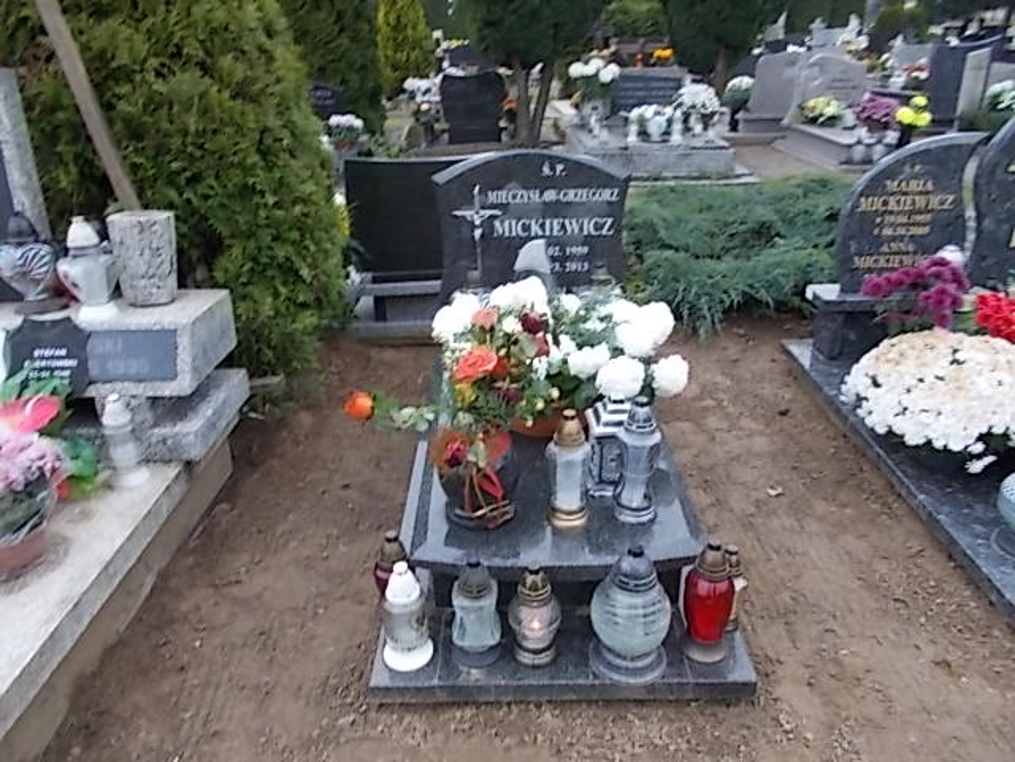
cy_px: 381
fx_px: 762
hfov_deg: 67.3
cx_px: 508
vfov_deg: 53.1
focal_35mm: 26
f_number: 3.2
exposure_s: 1/25
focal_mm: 4.6
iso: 80
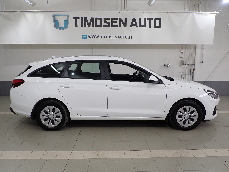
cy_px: 86
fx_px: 165
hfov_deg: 69.4
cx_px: 114
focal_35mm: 25
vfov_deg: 54.9
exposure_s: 1/60
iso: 100
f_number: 2.8
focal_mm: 4.5
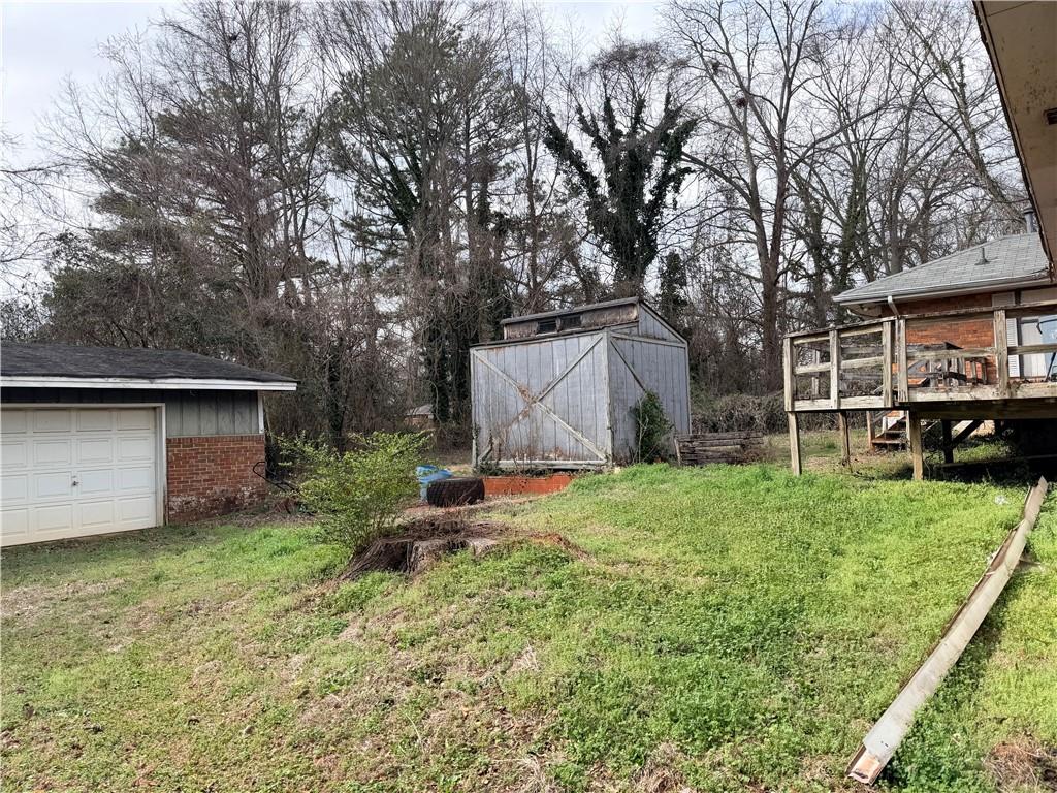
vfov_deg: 56.8
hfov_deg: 71.6
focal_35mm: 24
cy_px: 396
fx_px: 733
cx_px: 528
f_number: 1.78
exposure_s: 1/1618
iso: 80
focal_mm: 6.76
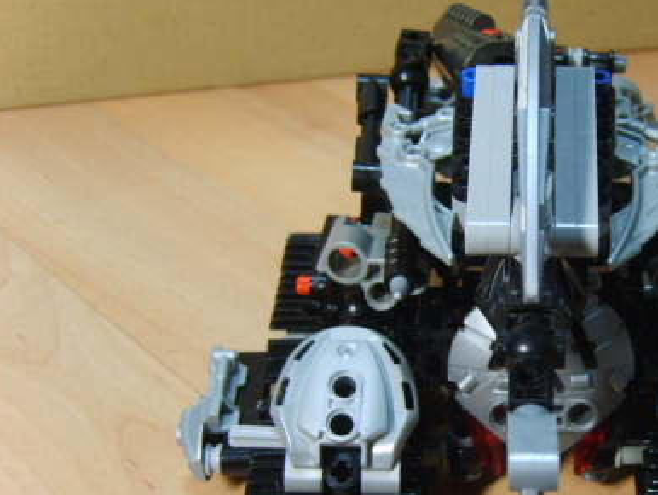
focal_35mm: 58
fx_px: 1103
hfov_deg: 32.3
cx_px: 530
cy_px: 323
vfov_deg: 25.2
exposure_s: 1/10
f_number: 2.8
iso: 123
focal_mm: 7.4
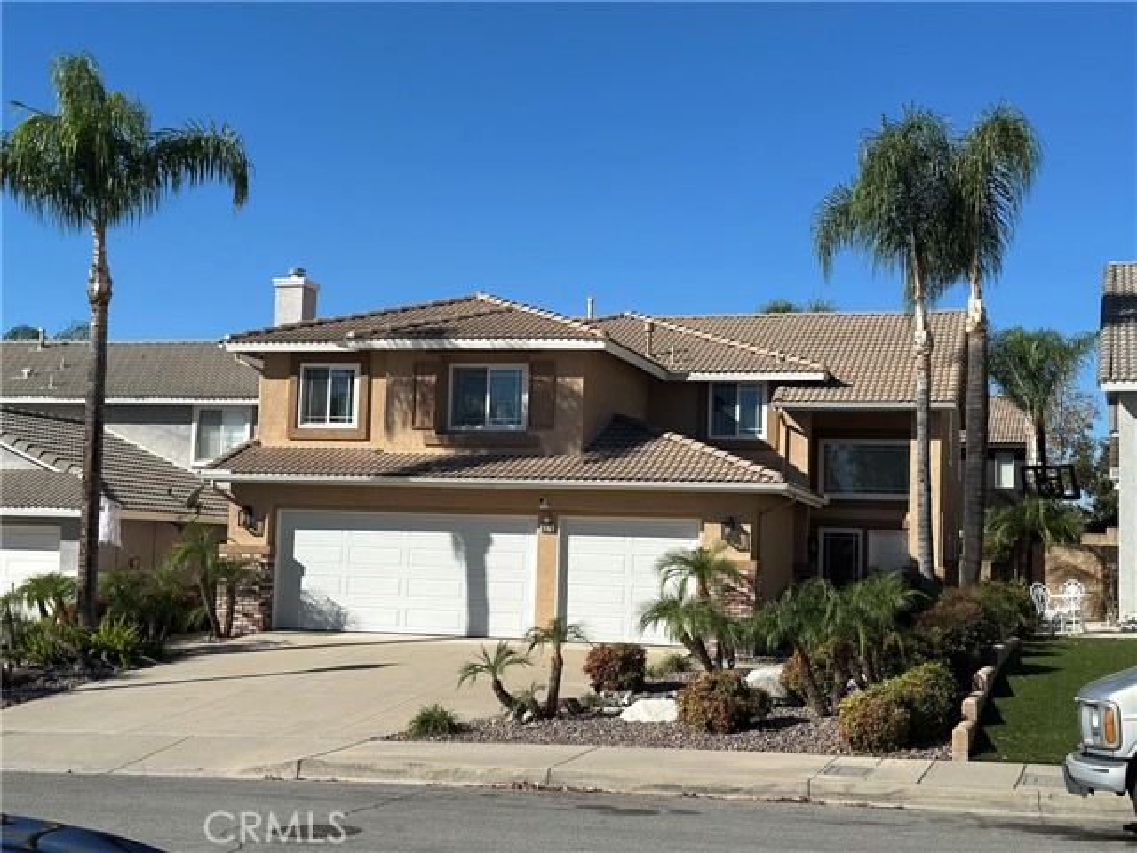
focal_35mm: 48
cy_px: 426
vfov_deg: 30.3
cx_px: 568
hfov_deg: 39.7
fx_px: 1577
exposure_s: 1/8929
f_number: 1.78
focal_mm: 6.86
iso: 100
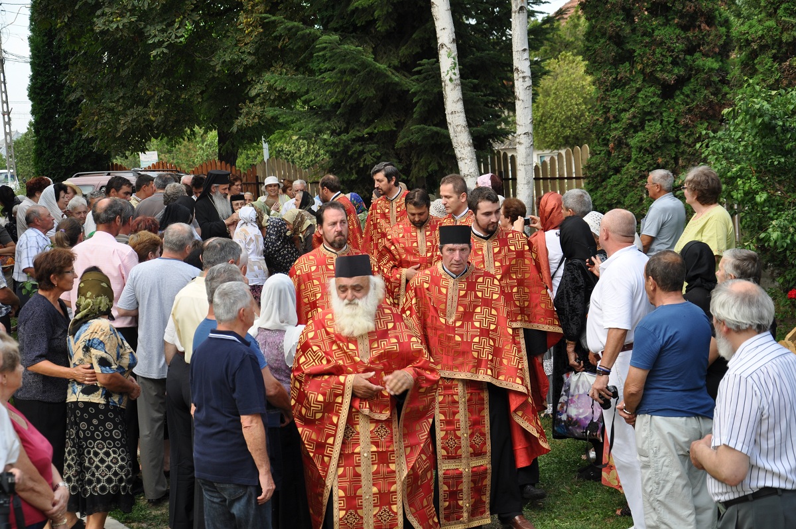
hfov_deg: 28.1
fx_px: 1590
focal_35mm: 72
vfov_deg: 18.9
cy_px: 264
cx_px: 398
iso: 200
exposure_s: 1/125
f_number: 5.6
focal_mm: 48
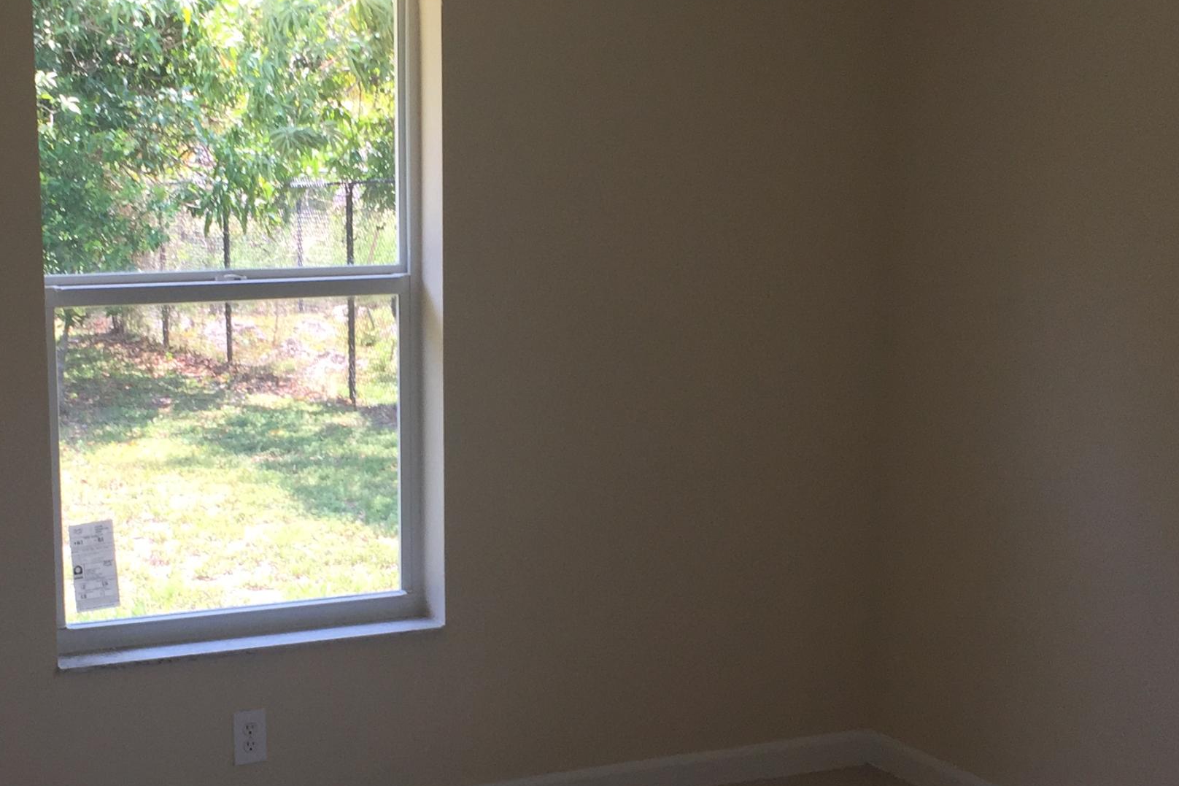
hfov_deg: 35.2
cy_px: 449
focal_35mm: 56
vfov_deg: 24.2
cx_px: 376
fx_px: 1834
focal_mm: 4.15
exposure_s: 1/120
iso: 40
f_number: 2.2
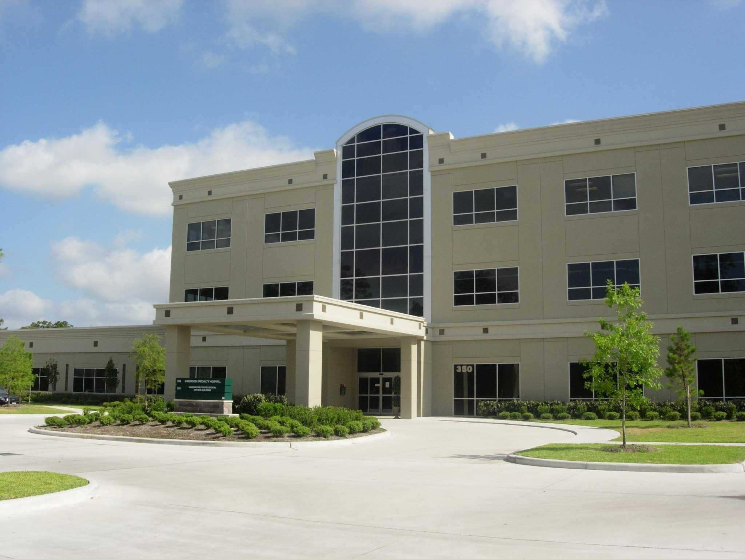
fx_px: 818
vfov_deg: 37.7
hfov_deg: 49.0
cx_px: 372
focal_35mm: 38
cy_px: 280
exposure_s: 1/683
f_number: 4.8
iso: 64
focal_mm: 7.8
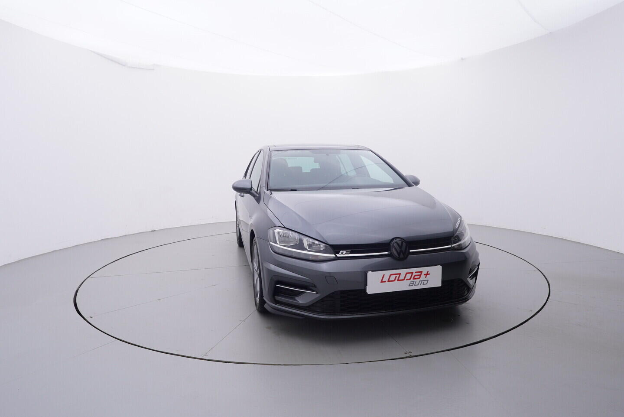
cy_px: 208
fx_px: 390
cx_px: 312
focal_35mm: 22
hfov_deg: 77.3
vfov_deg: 56.2
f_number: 5
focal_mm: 15
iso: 200
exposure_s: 1/80
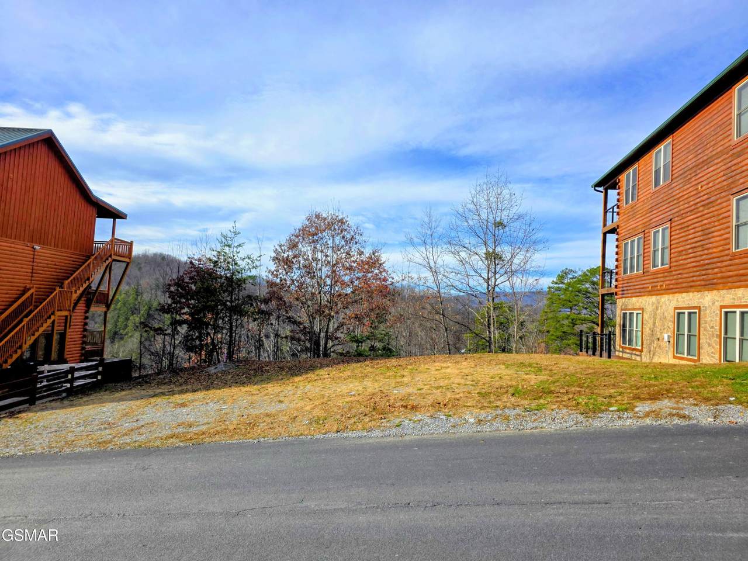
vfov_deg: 58.9
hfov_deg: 73.9
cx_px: 374
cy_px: 280
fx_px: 497
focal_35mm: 23
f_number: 1.7
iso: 80
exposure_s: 1/6355
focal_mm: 6.3
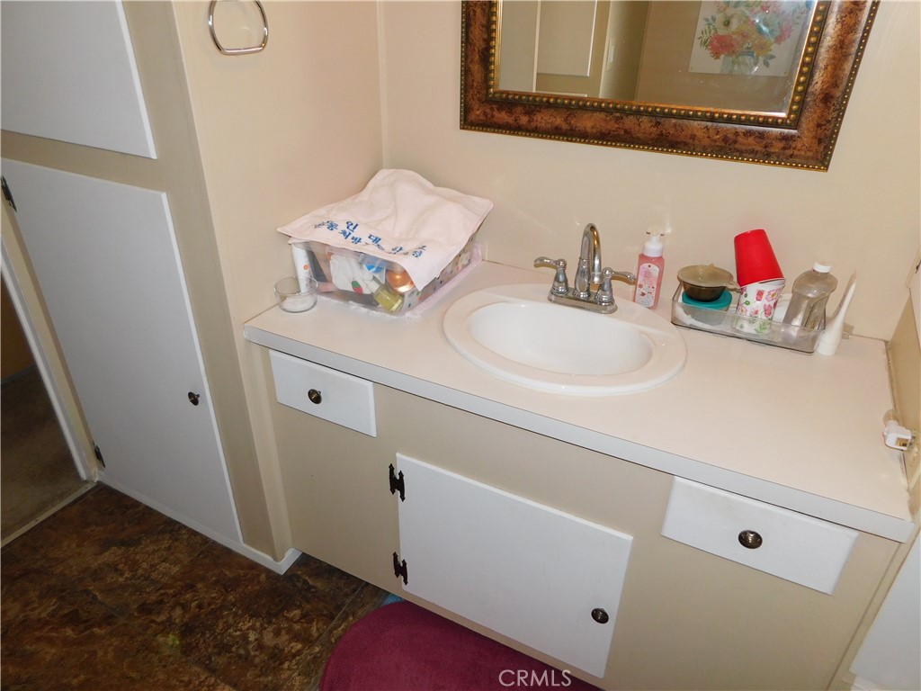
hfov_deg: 73.9
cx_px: 460
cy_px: 346
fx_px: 612
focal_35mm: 23
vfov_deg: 58.9
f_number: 3
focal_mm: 4
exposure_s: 1/30
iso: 200
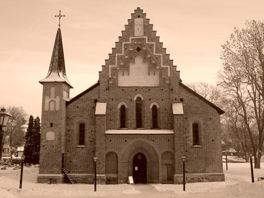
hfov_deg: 49.0
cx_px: 132
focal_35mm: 38
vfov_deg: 37.7
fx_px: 290
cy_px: 99
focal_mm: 6.3
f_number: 4.9
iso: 50
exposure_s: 1/125
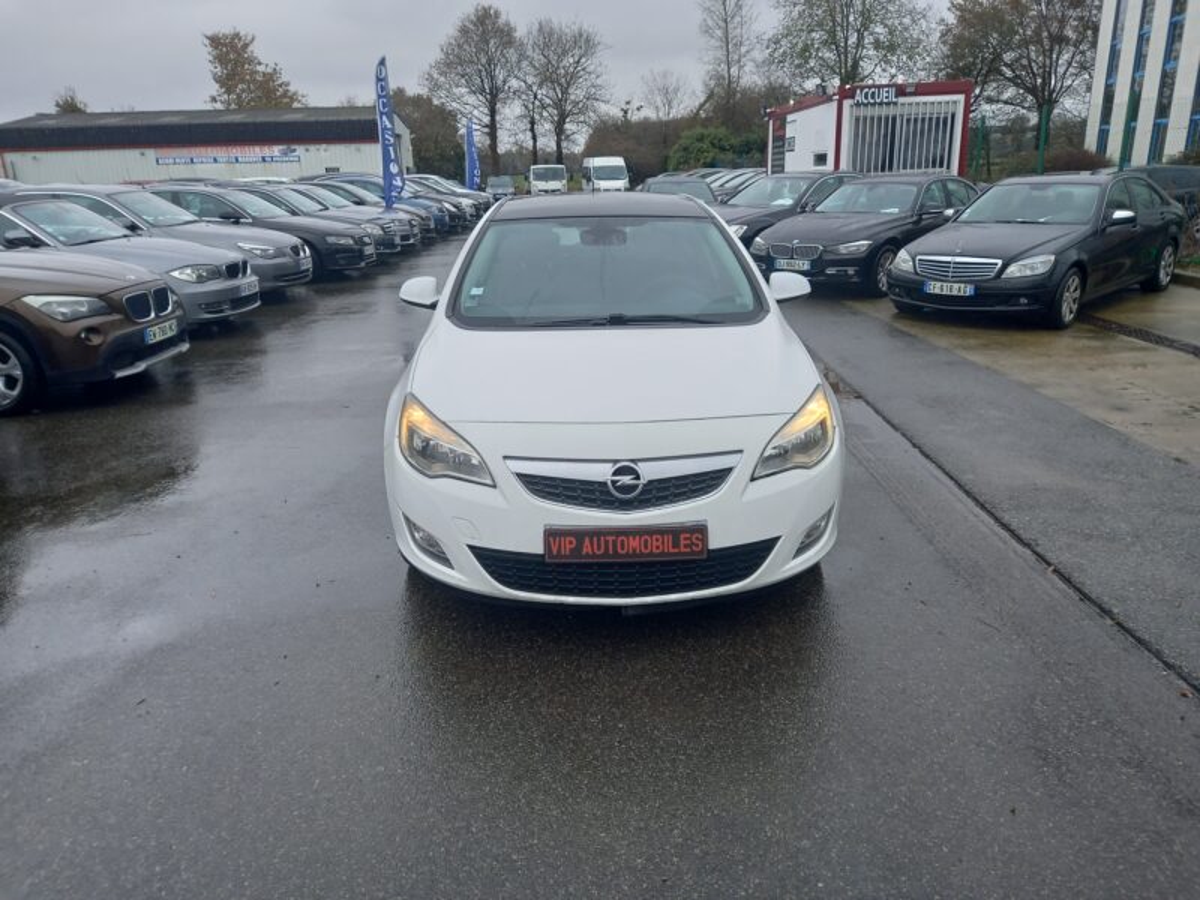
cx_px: 600
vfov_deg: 54.9
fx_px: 867
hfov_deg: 69.4
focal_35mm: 25
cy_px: 450
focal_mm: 4.6
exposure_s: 1/106
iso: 25
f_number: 2
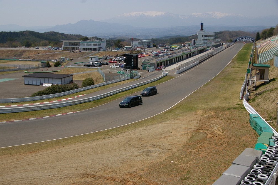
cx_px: 141
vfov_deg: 32.2
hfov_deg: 46.9
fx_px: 320
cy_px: 94
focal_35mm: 42
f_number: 9.5
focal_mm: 27
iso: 200
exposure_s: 1/500
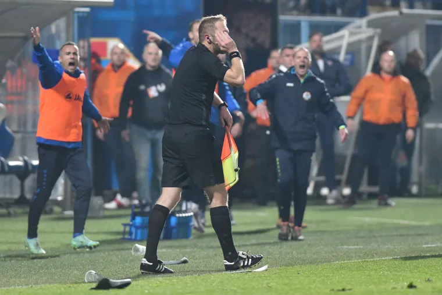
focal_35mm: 300
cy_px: 148
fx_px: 3684
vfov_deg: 4.6
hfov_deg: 6.9
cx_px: 221
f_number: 4
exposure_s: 1/1000
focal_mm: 300
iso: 4000
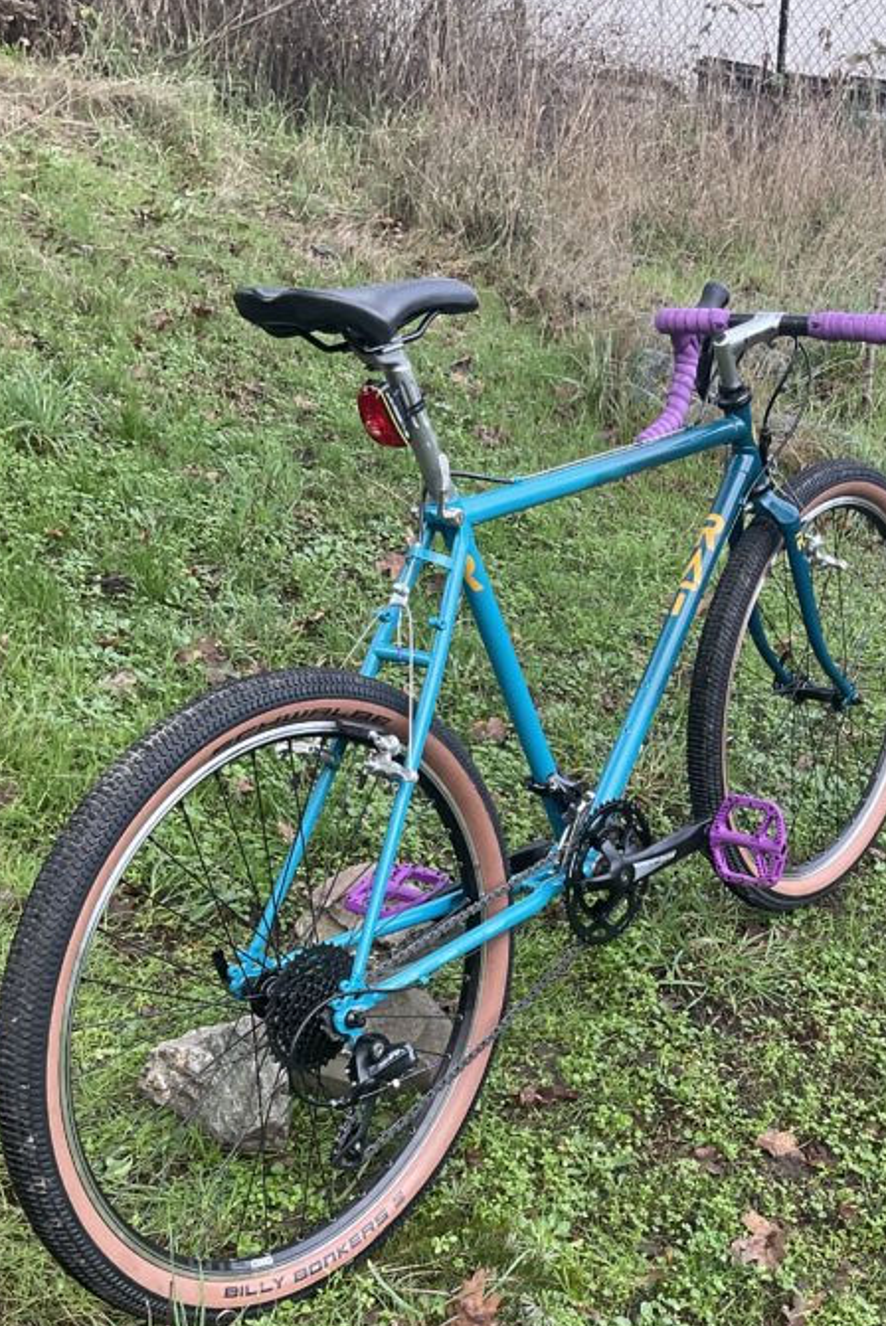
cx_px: 672
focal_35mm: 46
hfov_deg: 28.8
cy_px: 941
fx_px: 1696
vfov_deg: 41.8
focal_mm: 3
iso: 32
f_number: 1.8
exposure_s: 1/120
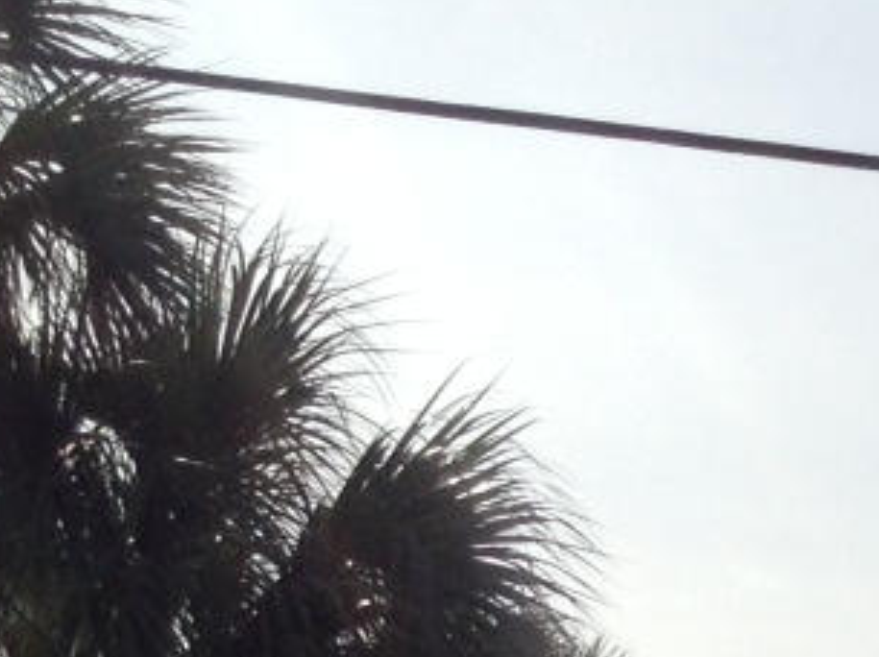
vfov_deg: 10.0
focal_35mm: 140
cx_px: 1550
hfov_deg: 12.9
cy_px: 1222
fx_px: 3551
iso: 32
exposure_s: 1/3413
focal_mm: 3.3
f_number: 2.4
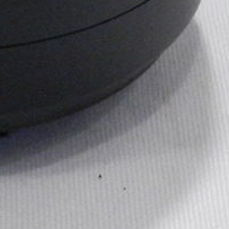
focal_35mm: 314
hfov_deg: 5.5
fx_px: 2350
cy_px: -272
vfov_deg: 5.4
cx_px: -98
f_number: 4.6
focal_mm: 10.7
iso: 800
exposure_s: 1/60
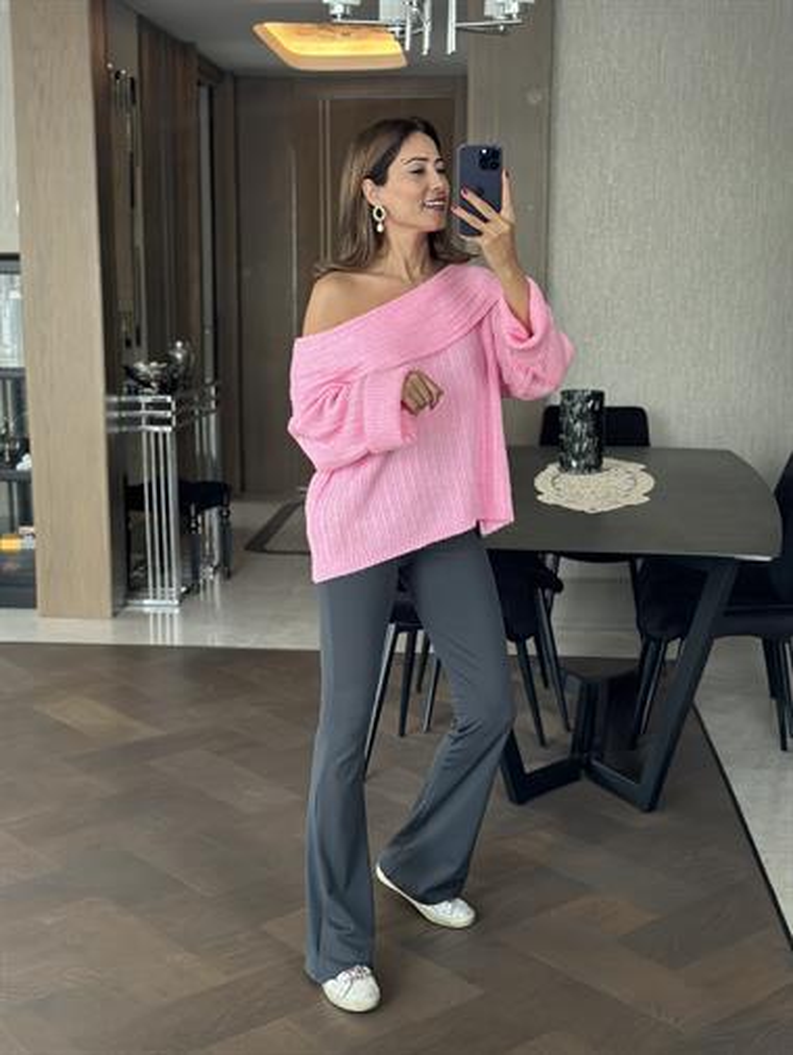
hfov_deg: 30.3
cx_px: 396
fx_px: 1465
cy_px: 528
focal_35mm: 48
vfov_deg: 39.6
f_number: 1.78
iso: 320
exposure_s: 1/60
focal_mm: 6.86
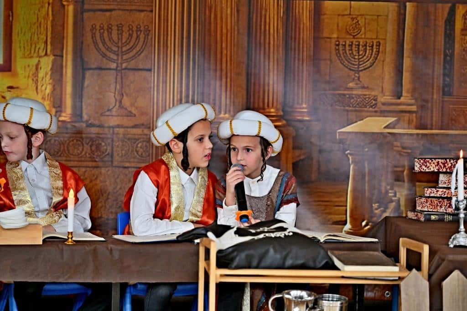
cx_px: 234
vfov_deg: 11.4
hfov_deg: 17.1
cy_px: 156
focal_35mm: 120
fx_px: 1557
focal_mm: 120
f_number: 4
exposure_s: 1/160
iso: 1000
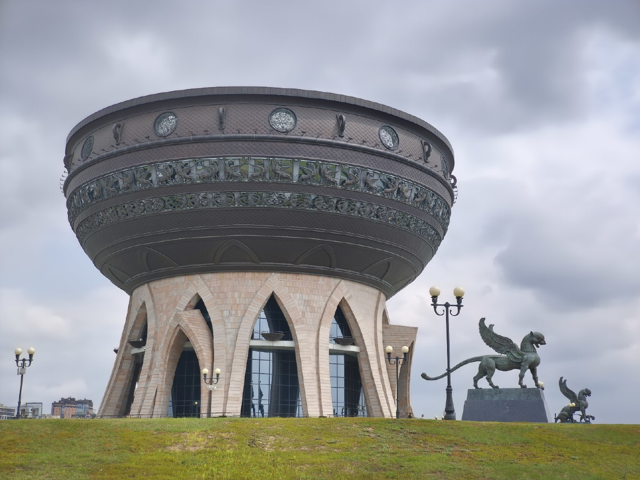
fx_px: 924
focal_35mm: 50
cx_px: 320
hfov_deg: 38.2
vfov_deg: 29.1
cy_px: 240
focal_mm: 7.1
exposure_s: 1/192
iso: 50
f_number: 1.9
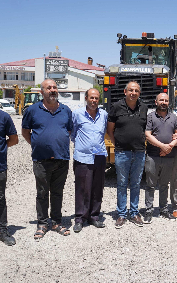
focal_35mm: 46
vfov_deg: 43.5
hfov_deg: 27.2
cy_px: 142
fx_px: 355
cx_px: 154
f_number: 4.5
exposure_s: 1/800
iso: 100
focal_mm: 30
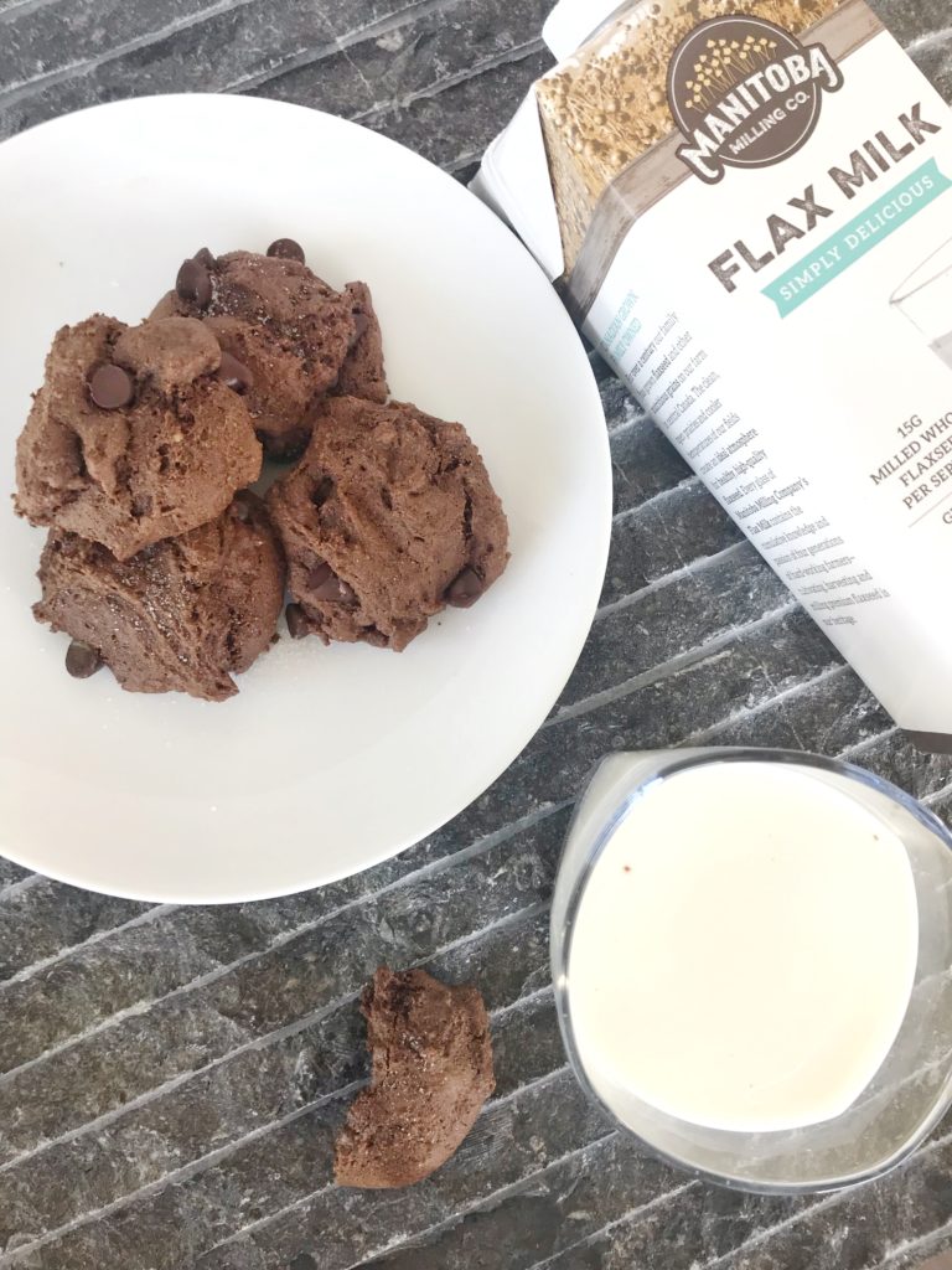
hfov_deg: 49.7
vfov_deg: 63.4
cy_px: 635
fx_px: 1027
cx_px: 476
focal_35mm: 28
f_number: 1.8
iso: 25
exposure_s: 1/100
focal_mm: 3.99
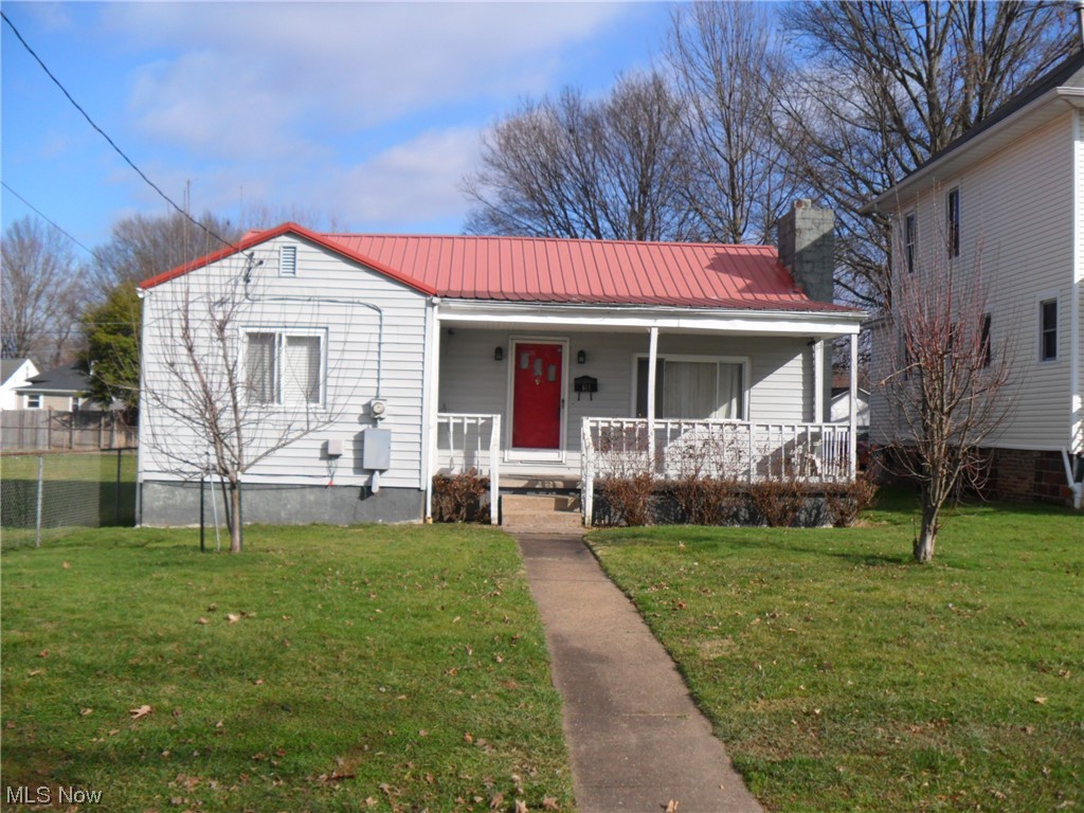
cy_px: 406
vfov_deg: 40.7
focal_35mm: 35
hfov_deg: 52.6
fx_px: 1096
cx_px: 542
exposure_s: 1/250
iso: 80
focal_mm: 6.3
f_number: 7.6
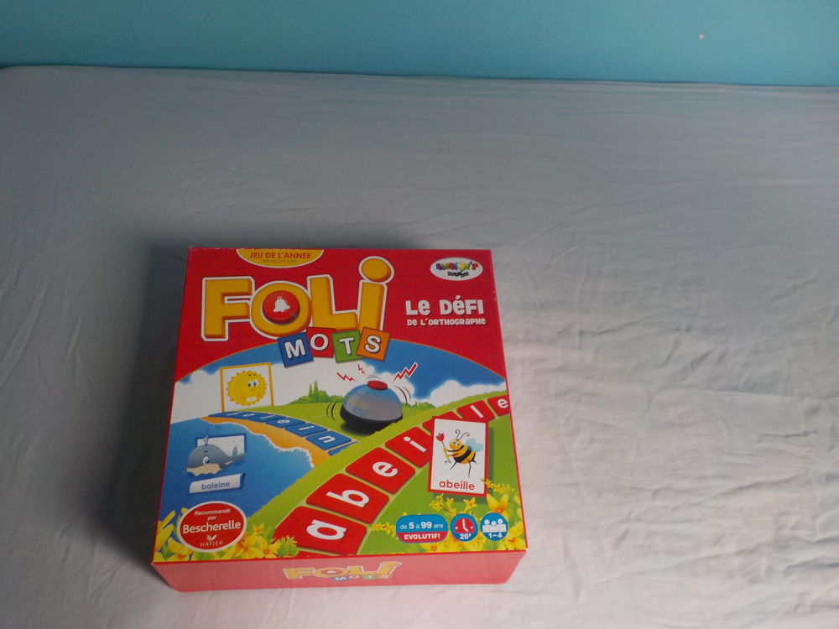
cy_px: 314
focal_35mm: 30
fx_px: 727
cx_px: 420
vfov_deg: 46.8
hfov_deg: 60.0
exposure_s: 1/30
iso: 140
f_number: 3.3
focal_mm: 4.1
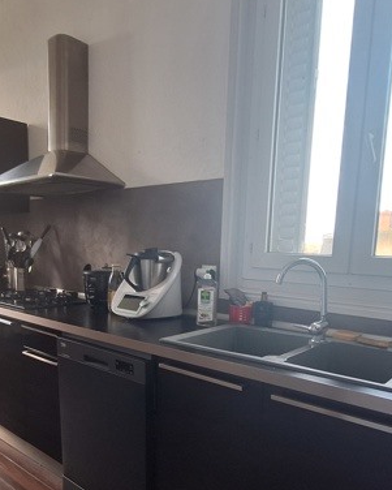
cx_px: 165
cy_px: 310
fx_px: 391
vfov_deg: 63.0
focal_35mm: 27
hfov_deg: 53.0
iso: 64
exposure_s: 1/50
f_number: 2.2
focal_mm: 1.74
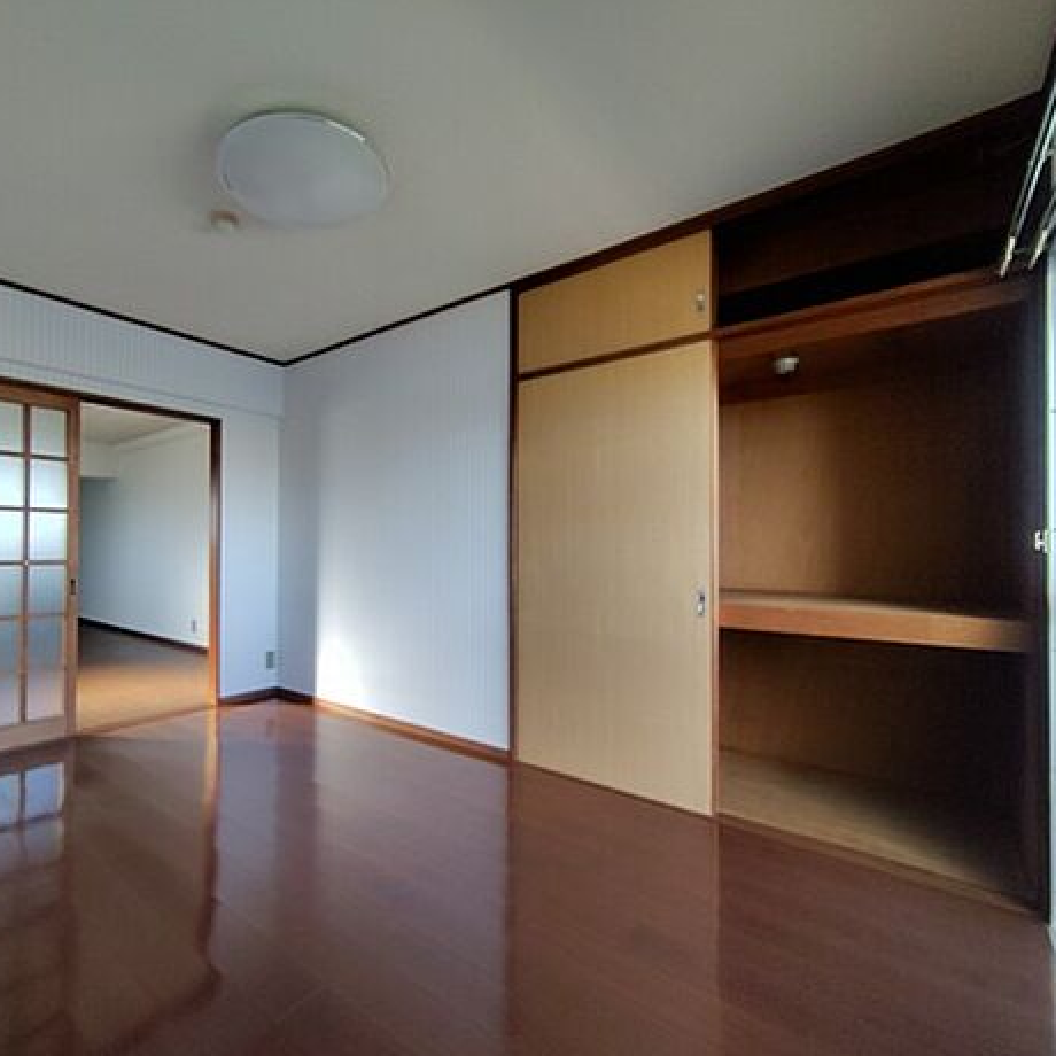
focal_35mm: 16
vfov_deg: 87.4
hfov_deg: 85.2
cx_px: 376
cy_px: 542
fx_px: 552
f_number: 2.2
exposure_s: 1/120
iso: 550
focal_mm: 2.16
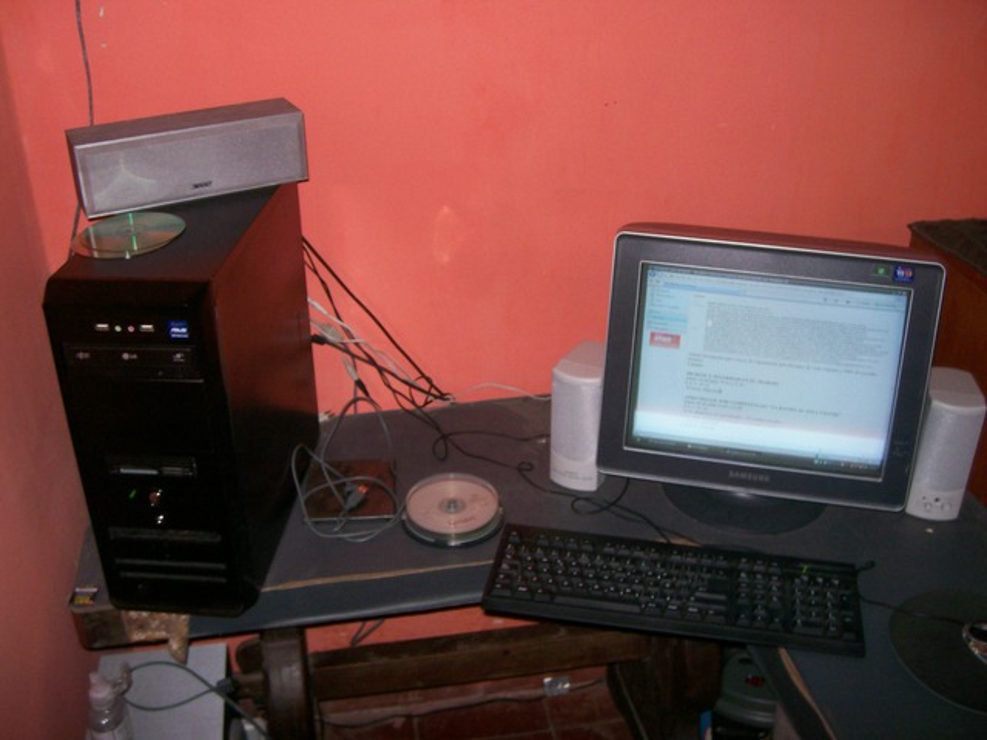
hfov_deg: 52.6
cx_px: 494
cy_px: 370
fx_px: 998
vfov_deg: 40.7
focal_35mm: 35
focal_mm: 5.8
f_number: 2.8
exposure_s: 1/64
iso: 140
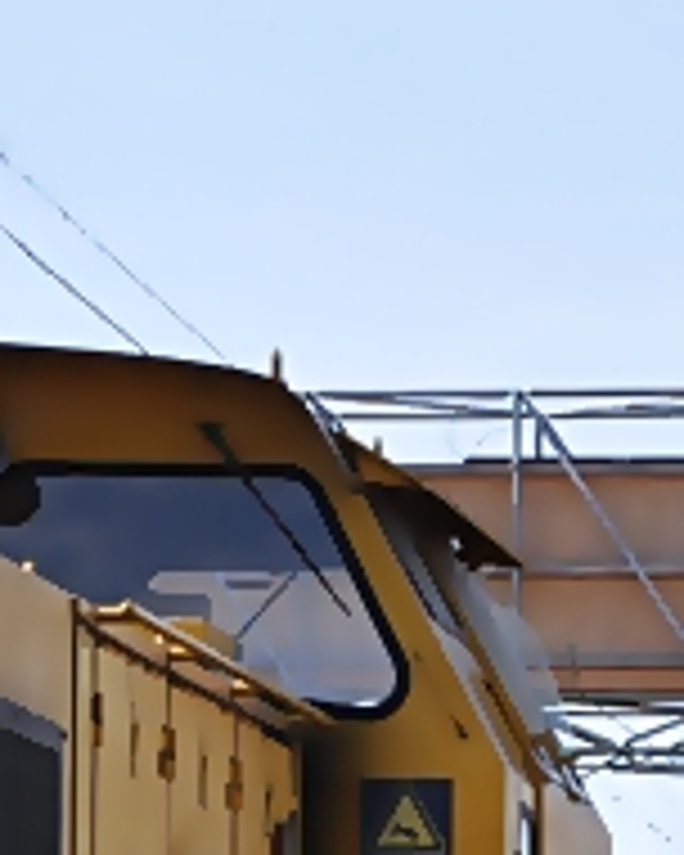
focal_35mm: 455
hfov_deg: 3.4
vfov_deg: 4.2
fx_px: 11514
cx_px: 432
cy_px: 1521
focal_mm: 60
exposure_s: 1/125
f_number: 14
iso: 200
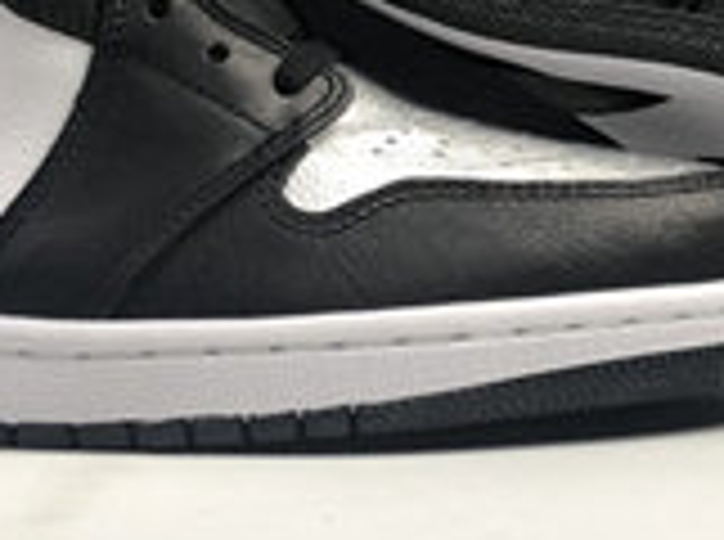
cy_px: 20
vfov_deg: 12.0
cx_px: 369
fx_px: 2546
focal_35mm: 122
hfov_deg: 16.2
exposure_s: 1/50
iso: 32
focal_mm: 4
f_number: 1.8
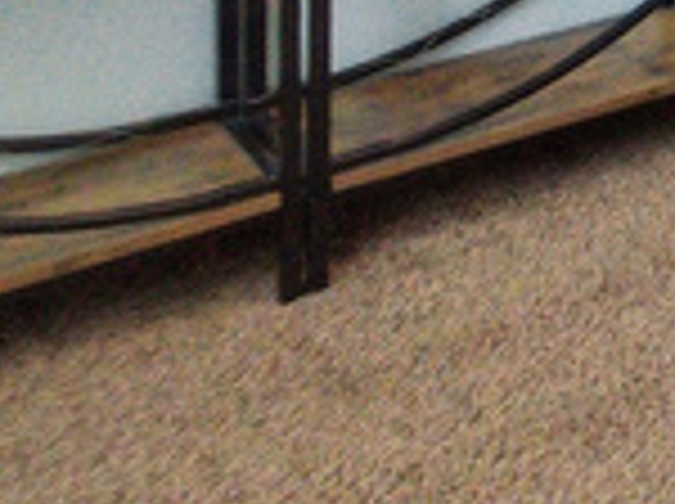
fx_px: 1791
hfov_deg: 14.0
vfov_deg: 11.8
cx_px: 1656
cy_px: -839
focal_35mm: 92
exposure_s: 1/1000
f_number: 9
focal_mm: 14
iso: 22800
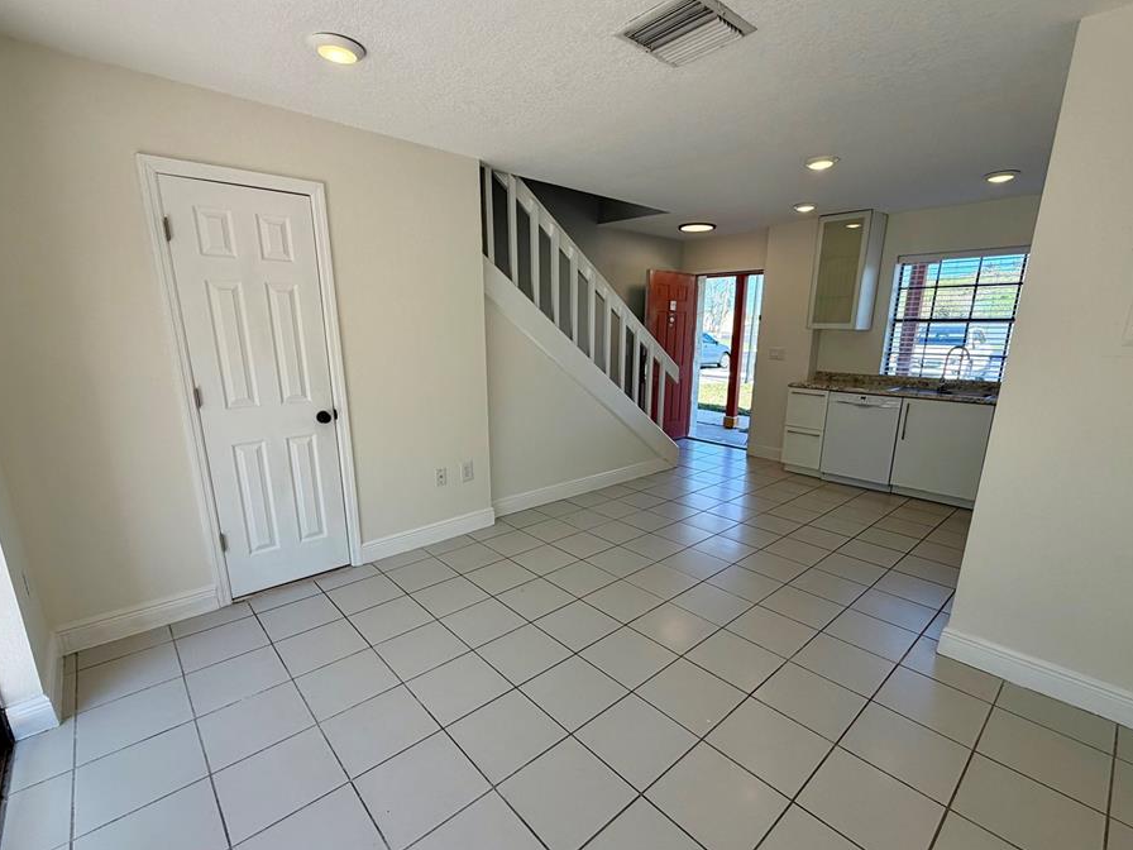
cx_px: 575
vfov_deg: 78.0
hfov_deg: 94.5
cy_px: 457
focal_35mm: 16
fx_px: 524
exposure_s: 1/224
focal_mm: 2.22
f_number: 2.2
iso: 50
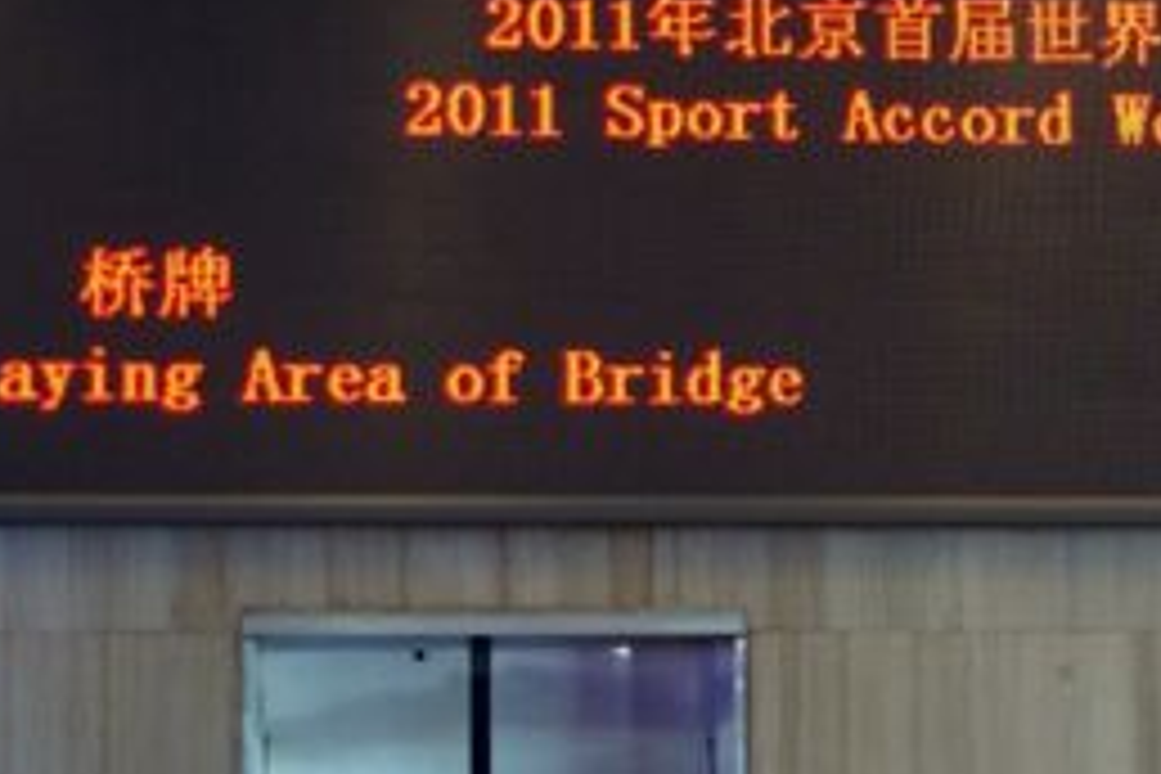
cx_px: 963
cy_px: 333
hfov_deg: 13.7
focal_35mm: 149
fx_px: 4805
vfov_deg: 9.2
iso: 400
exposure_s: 1/15
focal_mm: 40
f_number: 4.5
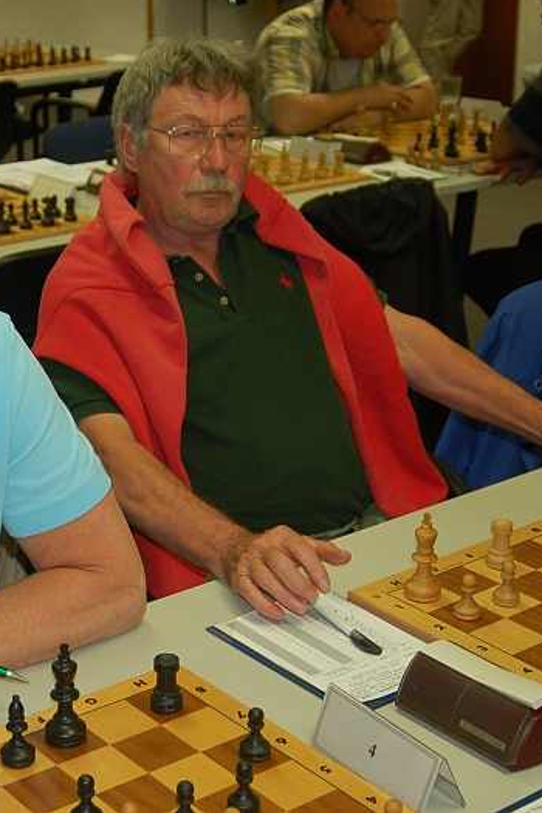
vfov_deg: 28.5
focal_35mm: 71
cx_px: 54
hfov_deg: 18.9
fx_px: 1598
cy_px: 403
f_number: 3.3
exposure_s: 1/60
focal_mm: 31
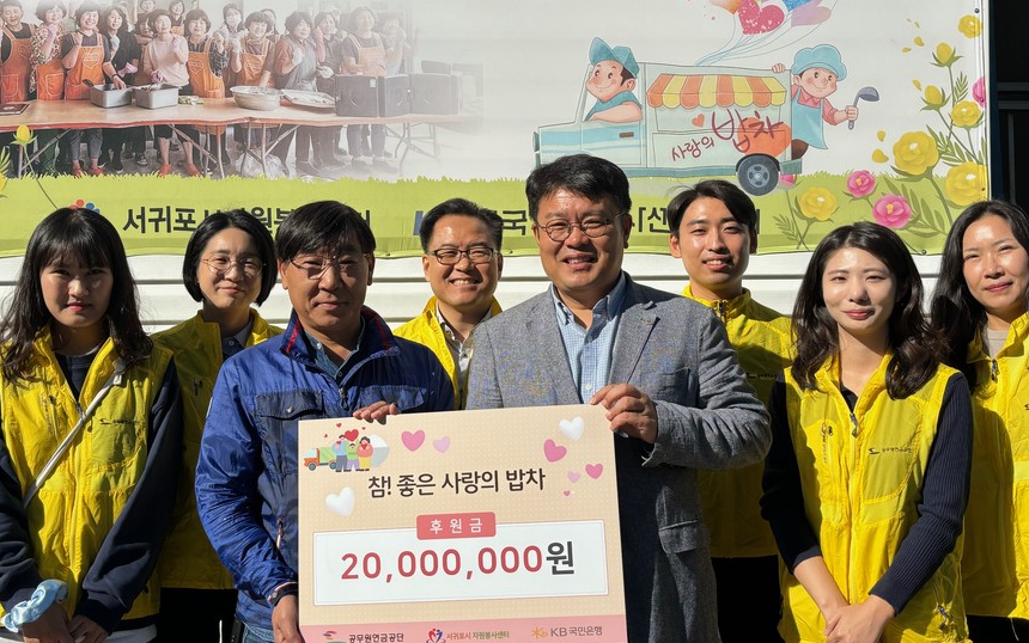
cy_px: 278
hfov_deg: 48.2
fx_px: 1150
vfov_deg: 31.2
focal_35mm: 41
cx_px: 501
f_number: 1.6
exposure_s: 1/5348
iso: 50
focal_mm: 5.96
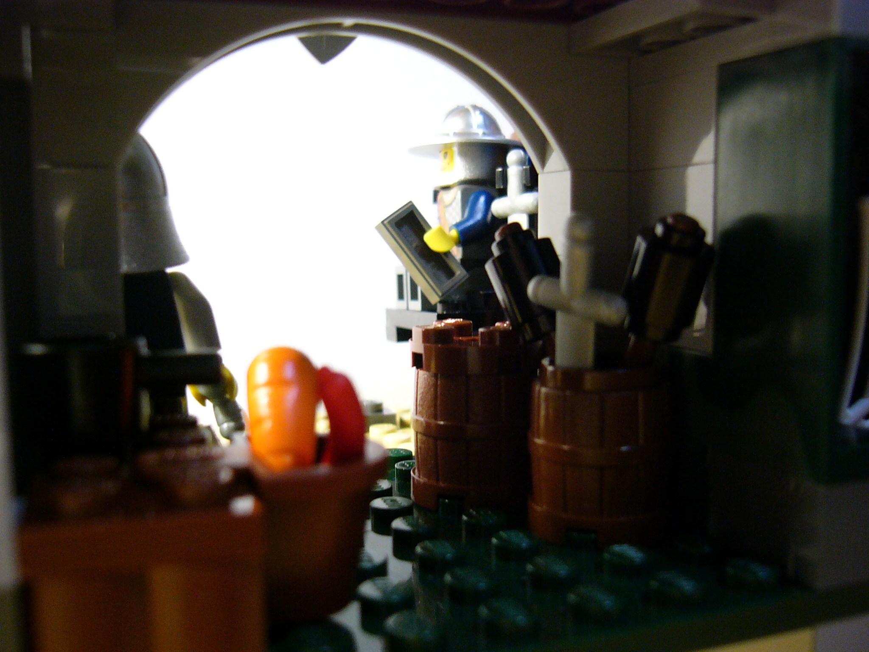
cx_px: 434
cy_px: 326
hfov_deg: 52.6
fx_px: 879
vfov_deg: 40.7
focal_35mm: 35
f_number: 2.8
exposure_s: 1/20
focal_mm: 5.8
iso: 200
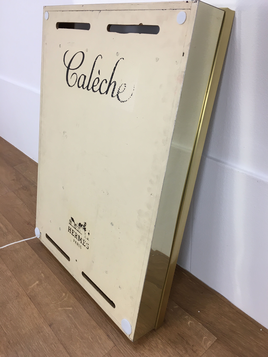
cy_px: 178
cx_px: 134
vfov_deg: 61.7
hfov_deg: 48.2
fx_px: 299
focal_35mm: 29
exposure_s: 1/33
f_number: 2.2
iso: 32
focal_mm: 4.15
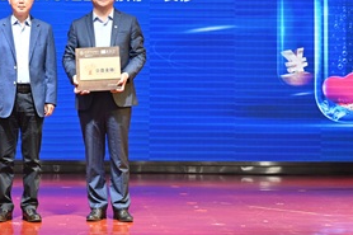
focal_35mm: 123
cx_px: 60
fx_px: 1205
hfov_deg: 16.5
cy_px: 26
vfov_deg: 11.1
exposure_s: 1/125
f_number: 4
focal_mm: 57
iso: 400
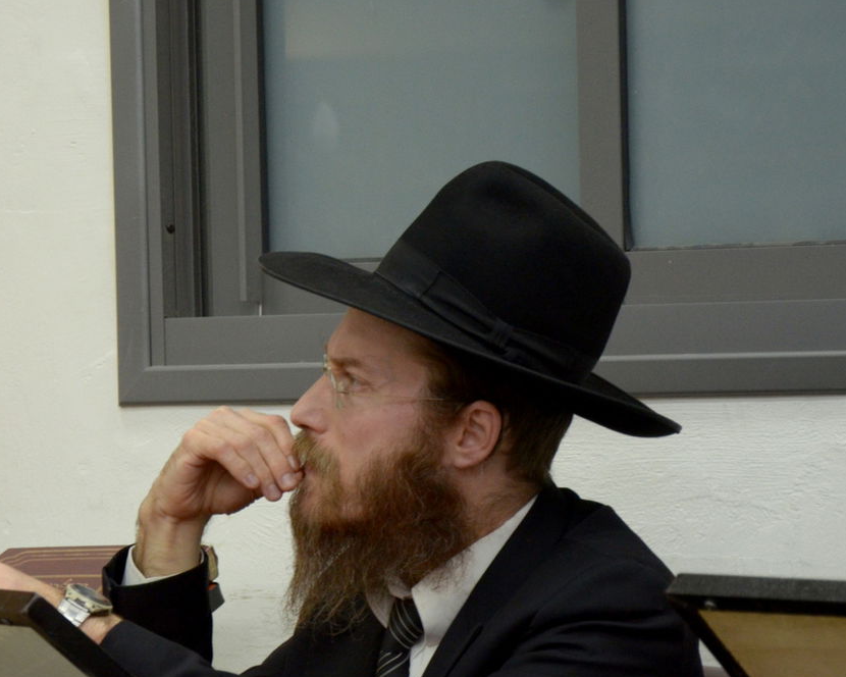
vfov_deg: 6.2
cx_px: 343
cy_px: 429
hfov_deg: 7.8
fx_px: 6229
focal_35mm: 249
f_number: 5.6
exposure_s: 1/100
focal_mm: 105
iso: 1000
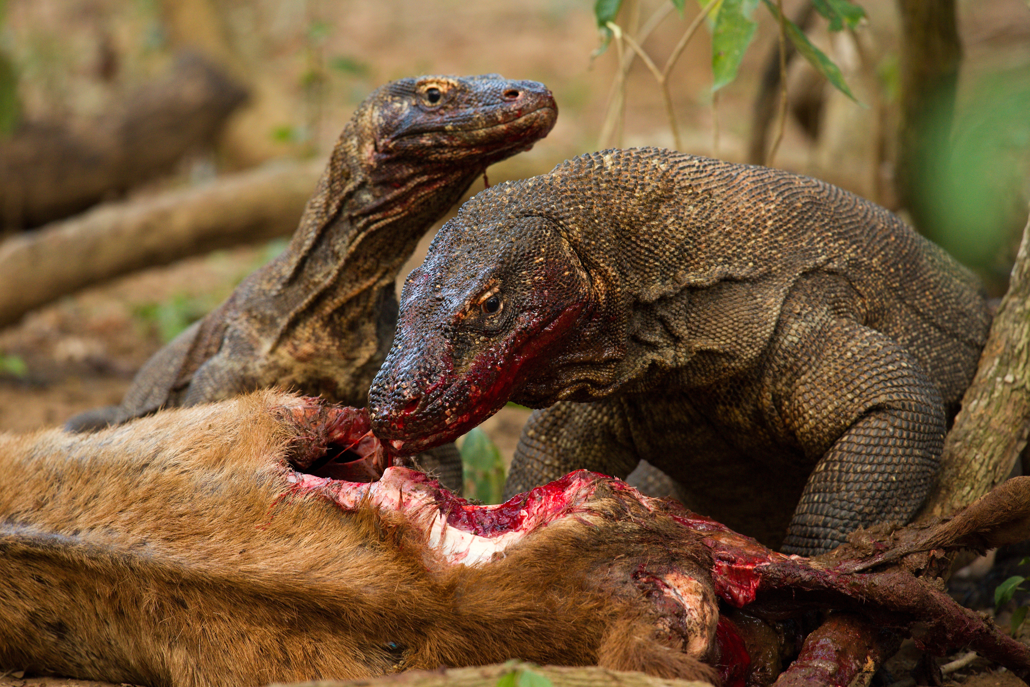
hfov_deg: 6.9
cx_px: 515
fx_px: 8583
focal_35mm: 300
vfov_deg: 4.6
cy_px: 344
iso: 2000
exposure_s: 1/320
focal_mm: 300
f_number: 5.6
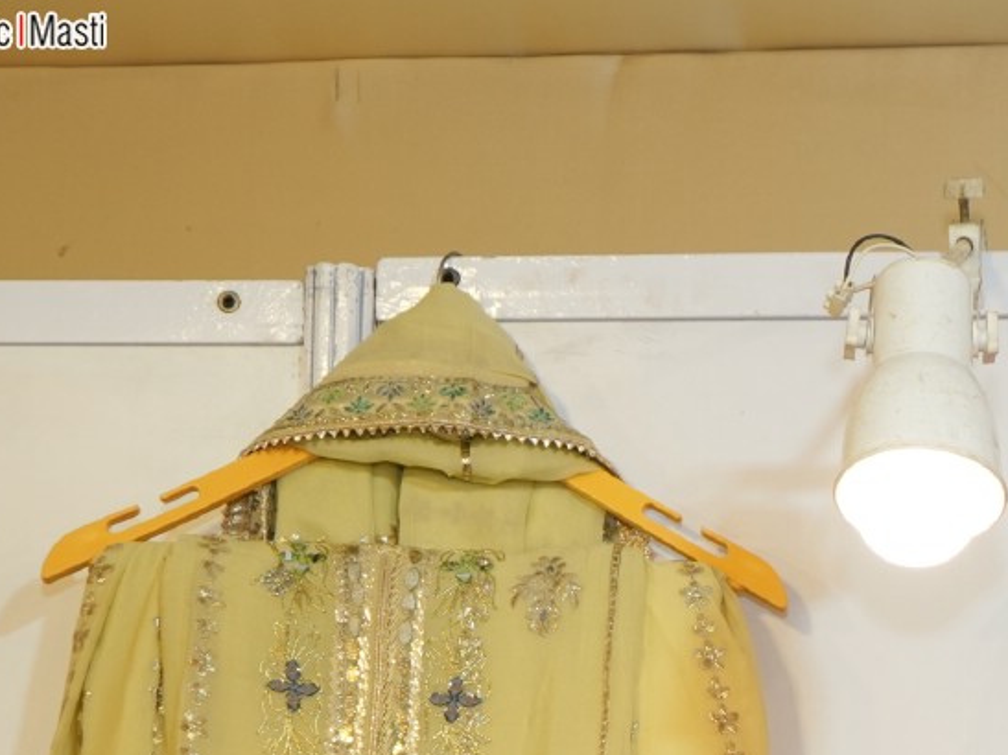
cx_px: 1244
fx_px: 4425
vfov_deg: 9.5
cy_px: 1103
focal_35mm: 152
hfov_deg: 12.6
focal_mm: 45
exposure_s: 1/160
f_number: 5
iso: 400
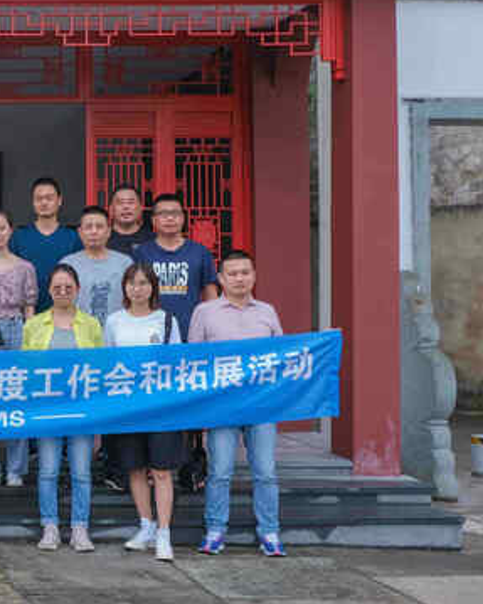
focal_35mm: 69
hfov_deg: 20.1
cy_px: 236
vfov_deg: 27.5
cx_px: -162
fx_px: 1233
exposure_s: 1/100
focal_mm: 22.3
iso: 320
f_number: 8
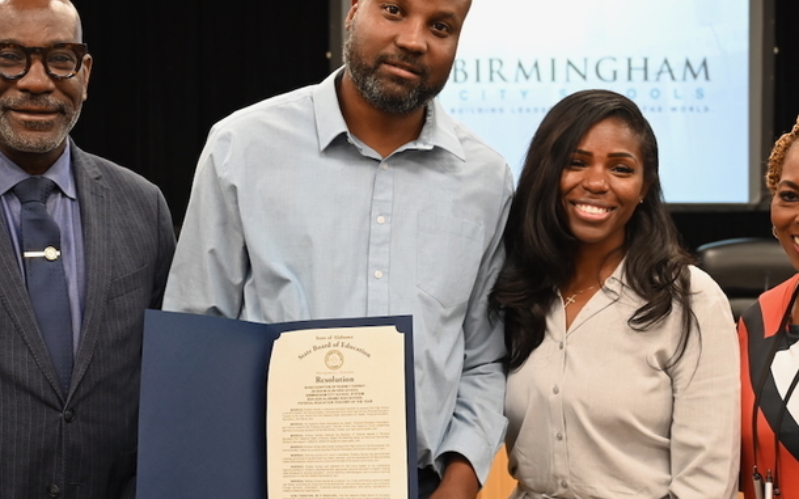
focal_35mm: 65
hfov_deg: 31.5
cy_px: 242
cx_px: 417
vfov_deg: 20.0
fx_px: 1415
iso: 1000
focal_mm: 38
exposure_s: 1/60
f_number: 4
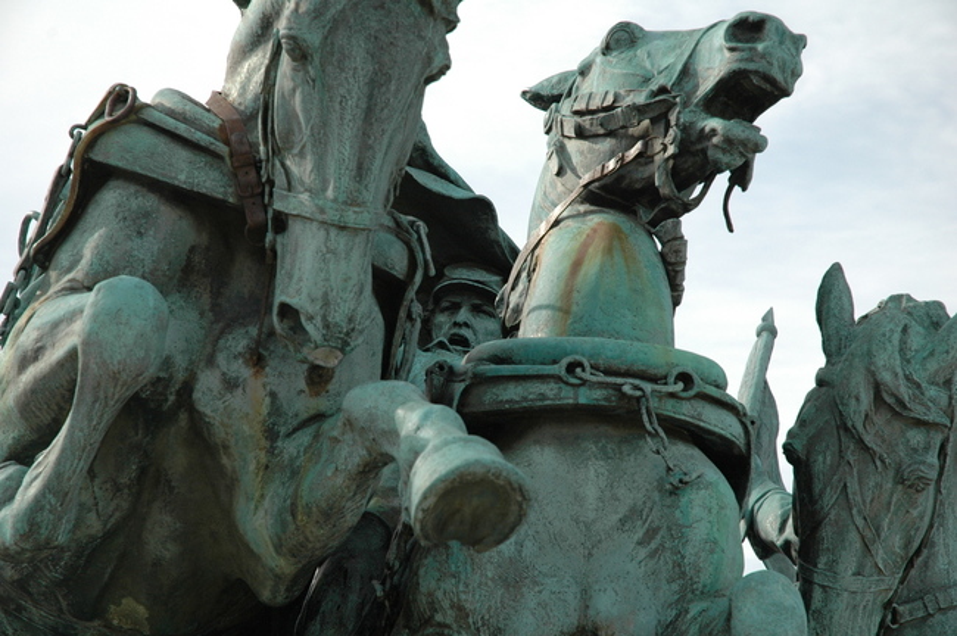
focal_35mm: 105
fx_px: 2788
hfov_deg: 19.5
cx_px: 478
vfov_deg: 13.0
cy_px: 318
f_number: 7.1
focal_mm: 70
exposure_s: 1/1000
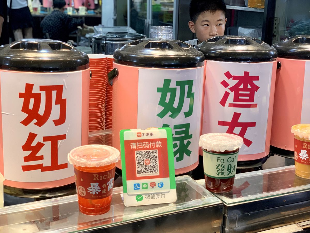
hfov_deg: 36.8
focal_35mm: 52
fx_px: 466
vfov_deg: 28.0
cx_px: 155
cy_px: 116
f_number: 2.4
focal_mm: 6
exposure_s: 1/122
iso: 100
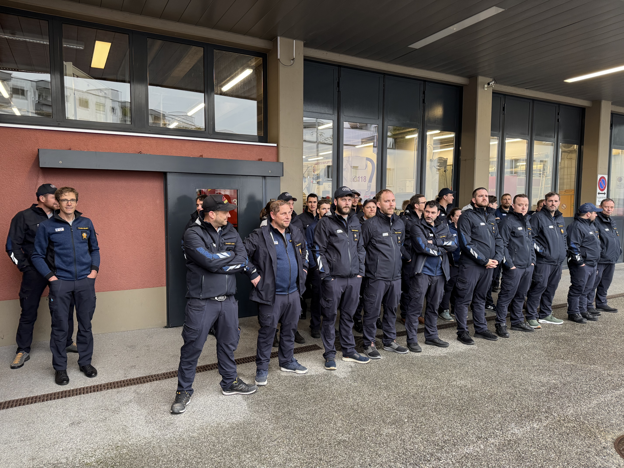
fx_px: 433
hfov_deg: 71.6
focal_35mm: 24
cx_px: 312
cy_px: 234
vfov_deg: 56.8
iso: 200
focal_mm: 6.76
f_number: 1.78
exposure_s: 1/107
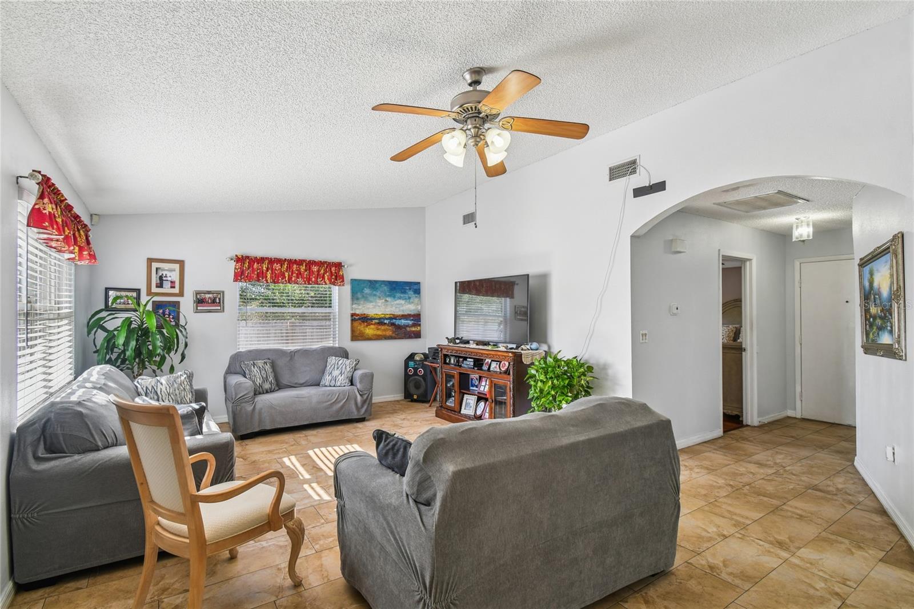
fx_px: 406
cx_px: 457
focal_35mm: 16
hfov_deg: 96.7
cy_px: 304
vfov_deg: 73.7
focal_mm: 11
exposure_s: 1/10
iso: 100
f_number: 7.1
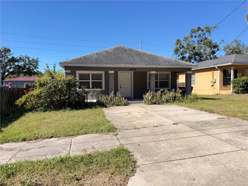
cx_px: 124
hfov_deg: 71.6
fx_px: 172
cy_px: 93
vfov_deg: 56.8
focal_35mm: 24
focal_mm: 6.76
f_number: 1.78
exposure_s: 1/1949
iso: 80
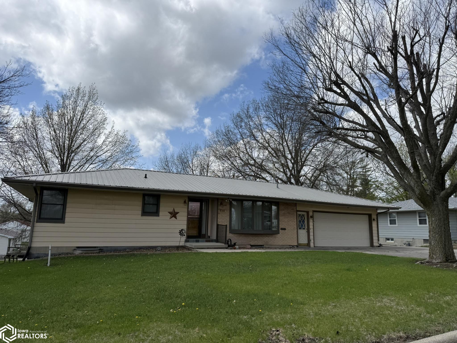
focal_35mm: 24
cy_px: 172
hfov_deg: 71.6
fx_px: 317
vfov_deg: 56.8
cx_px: 228
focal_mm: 6.76
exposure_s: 1/5714
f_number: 1.78
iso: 80
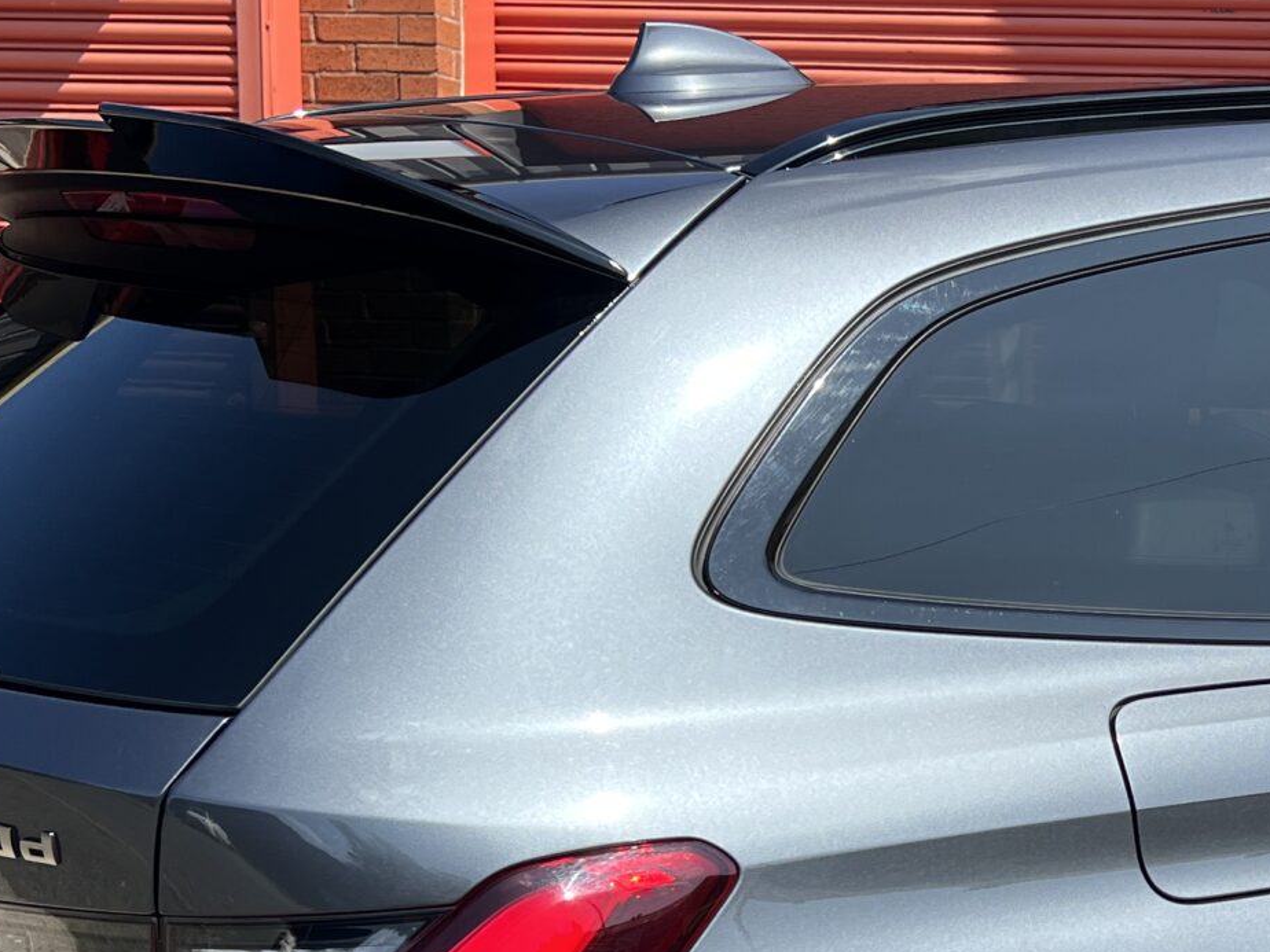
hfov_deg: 26.0
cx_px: 1190
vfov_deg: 20.2
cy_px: 783
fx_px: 2642
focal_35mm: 72
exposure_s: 1/2008
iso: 50
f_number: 1.5
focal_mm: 5.7
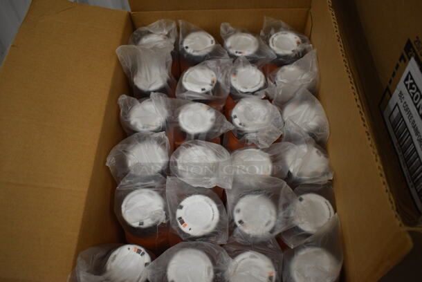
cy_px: 141
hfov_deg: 57.2
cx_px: 211
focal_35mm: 33
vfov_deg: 40.1
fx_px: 387
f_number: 3.8
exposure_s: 1/125
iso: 900
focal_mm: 22
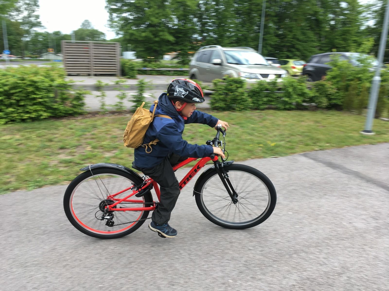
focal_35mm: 29
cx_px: 194
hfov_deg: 61.7
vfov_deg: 48.2
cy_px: 146
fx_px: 326
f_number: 2.2
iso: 25
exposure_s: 1/114
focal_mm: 4.15
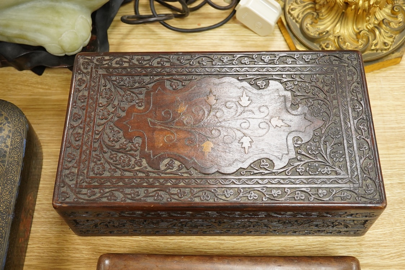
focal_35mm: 45
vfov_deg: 29.9
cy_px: 135
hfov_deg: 43.6
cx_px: 202
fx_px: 506
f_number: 8
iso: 2500
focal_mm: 30
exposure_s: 1/160
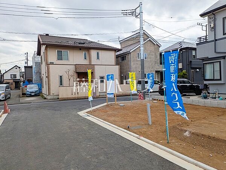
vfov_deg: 54.9
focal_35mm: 25
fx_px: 163
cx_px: 113
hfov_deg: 69.4
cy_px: 85
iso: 47
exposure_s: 1/4444
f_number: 1.89
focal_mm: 5.43
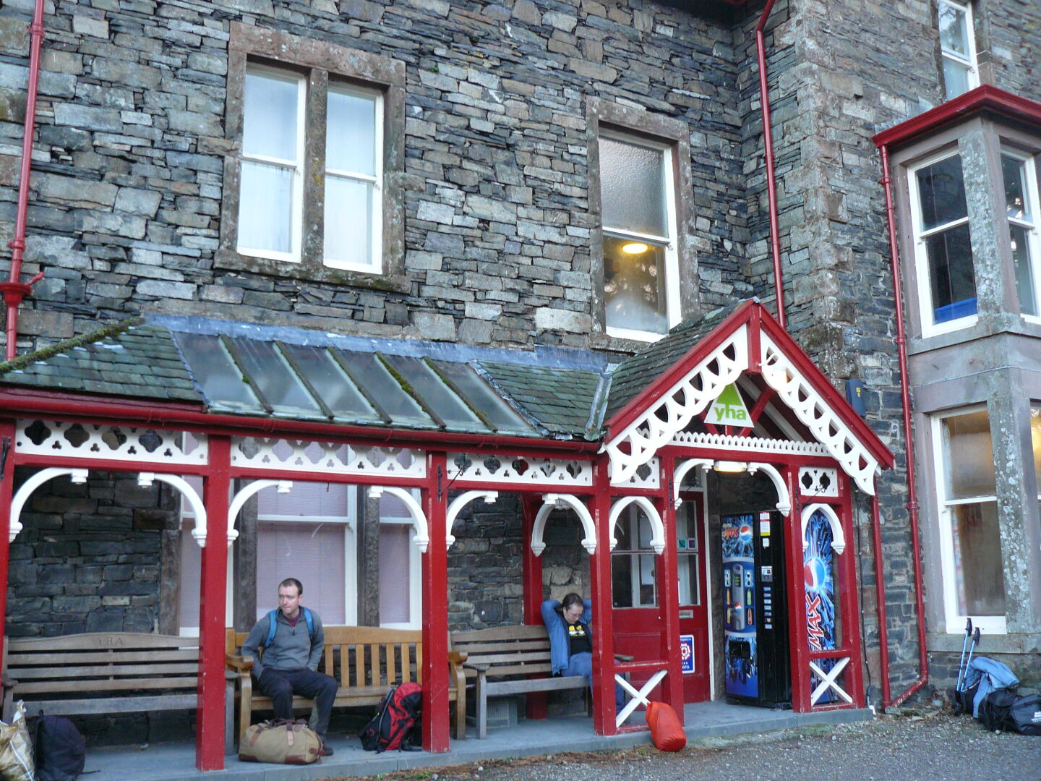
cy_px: 390
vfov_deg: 39.7
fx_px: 1083
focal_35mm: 36
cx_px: 520
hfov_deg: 51.4
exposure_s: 1/30
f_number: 2.8
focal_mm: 6
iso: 160
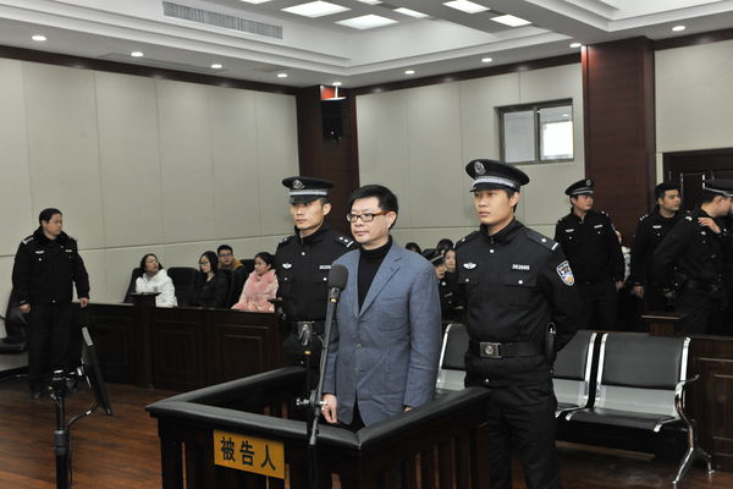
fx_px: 855
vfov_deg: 31.9
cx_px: 366
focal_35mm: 42
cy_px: 244
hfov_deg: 46.4
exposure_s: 1/250
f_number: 4.5
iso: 1600
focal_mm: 42
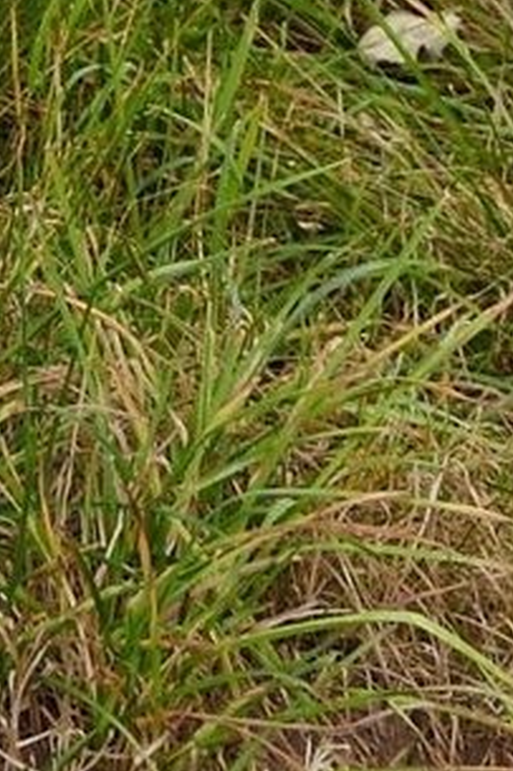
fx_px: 7083
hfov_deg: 4.0
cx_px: -935
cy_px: -2251
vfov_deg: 5.5
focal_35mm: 331
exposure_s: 1/400
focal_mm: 42
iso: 800
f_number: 7.1
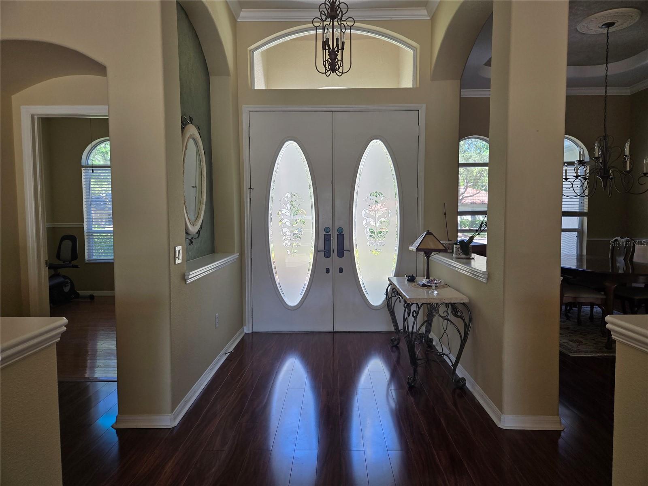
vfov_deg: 58.9
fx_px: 431
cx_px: 324
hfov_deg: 73.9
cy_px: 243
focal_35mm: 23
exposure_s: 1/180
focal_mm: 5.4
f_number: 1.8
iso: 50
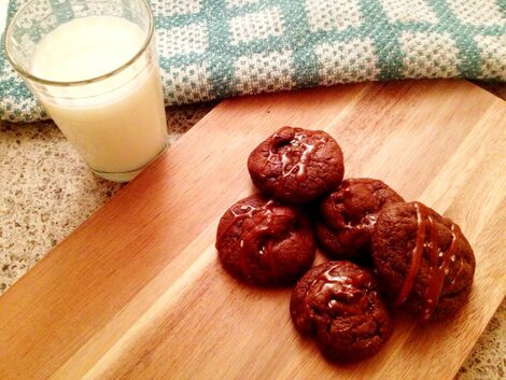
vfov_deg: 40.7
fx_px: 512
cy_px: 190
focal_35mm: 35
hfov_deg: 52.6
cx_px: 253
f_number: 2.4
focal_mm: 4.28
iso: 400
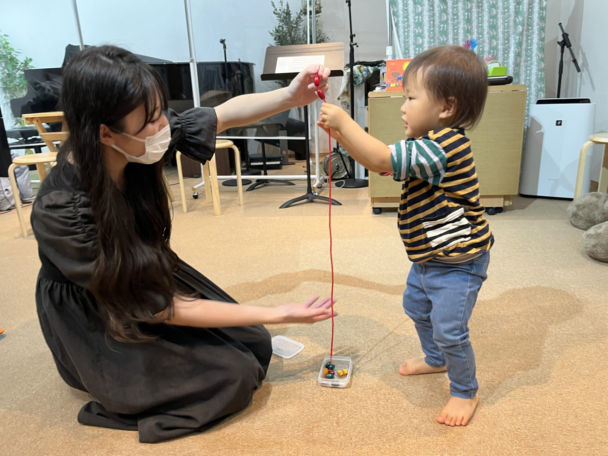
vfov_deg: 53.1
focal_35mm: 26
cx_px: 304
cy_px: 228
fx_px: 457
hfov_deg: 67.3
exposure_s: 1/42
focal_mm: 5.1
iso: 125
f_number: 1.6
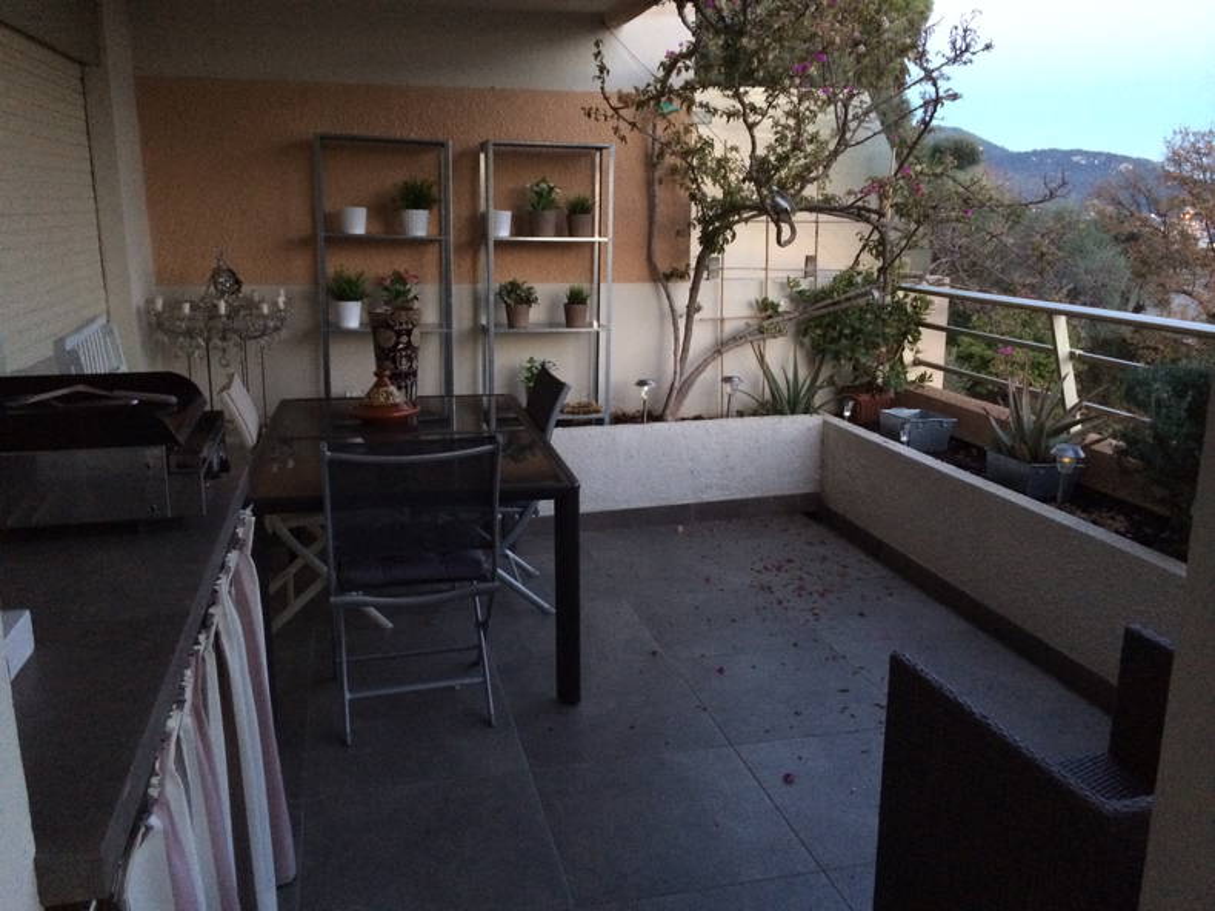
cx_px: 608
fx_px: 1053
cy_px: 456
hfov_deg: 60.0
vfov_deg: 46.8
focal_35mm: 30
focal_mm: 4.12
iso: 400
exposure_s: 1/15
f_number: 2.2
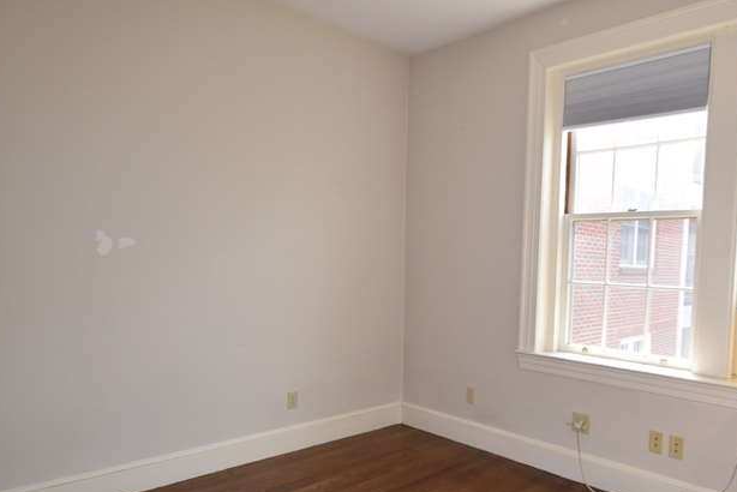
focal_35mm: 25
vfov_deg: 51.0
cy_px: 293
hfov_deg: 70.2
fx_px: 512
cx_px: 467
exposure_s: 1/125
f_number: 5.6
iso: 280
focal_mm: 10
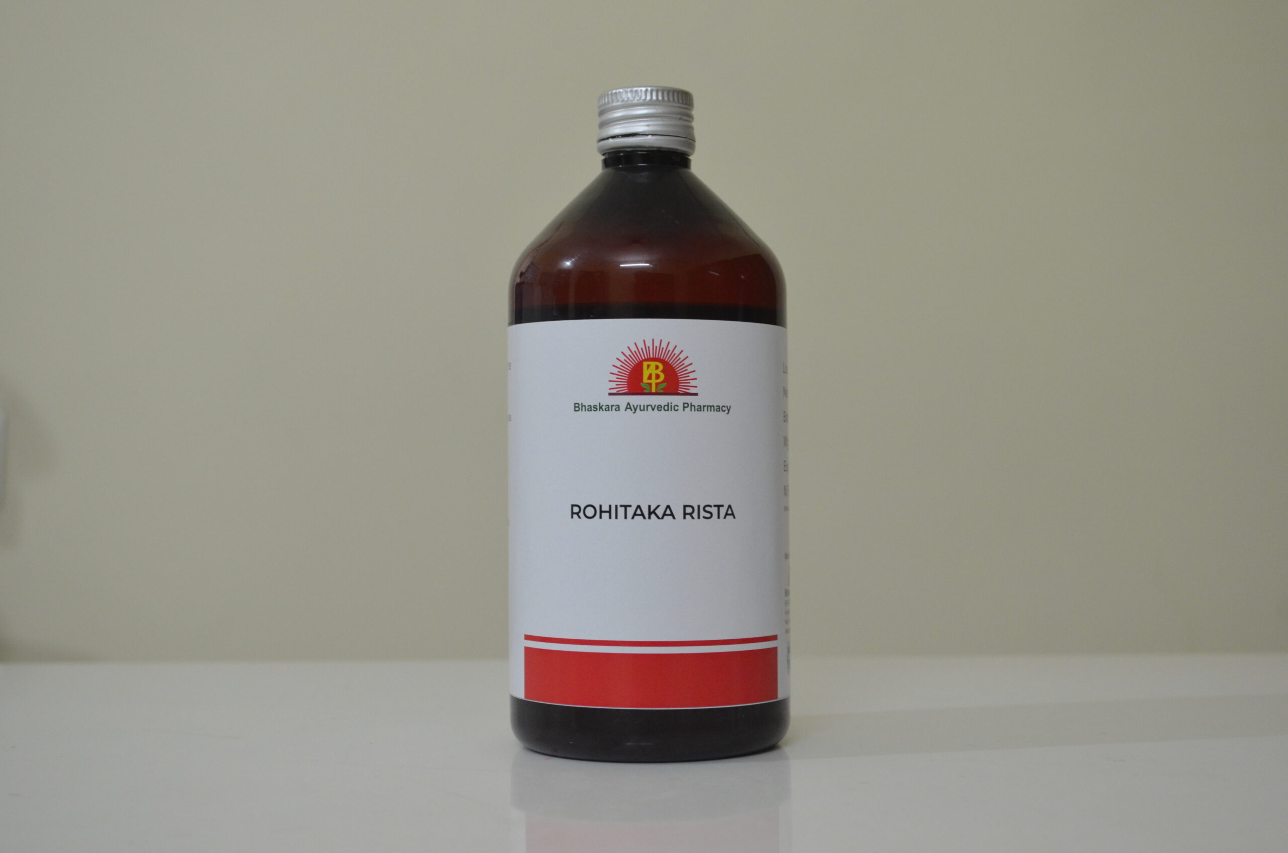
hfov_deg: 37.9
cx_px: 644
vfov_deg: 25.6
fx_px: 1875
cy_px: 426
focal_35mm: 52
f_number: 5
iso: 1000
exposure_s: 1/30
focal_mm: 35
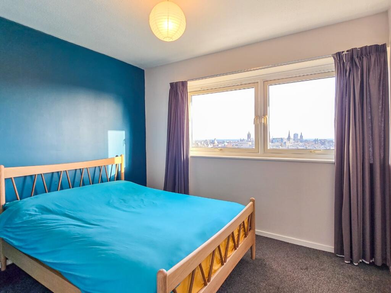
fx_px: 147
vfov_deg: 89.9
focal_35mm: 13
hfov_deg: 106.2
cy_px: 146
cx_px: 196
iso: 100
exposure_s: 1/100
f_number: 2.2
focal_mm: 2.2
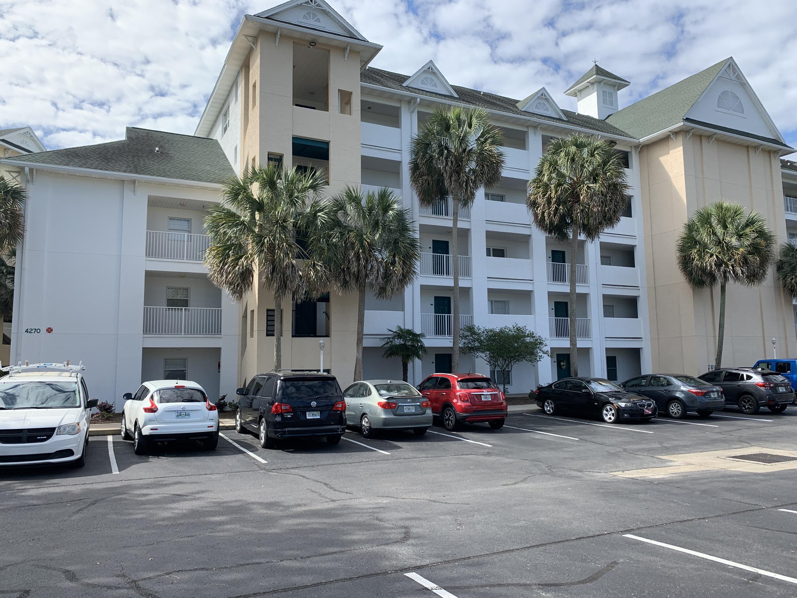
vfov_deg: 53.1
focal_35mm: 26
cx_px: 398
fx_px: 599
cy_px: 299
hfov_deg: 67.3
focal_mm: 4.25
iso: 25
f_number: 1.8
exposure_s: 1/1387
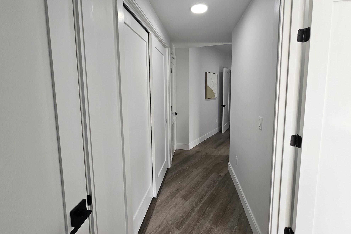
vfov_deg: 80.9
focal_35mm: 14
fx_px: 136
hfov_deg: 104.2
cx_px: 179
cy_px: 104
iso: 64
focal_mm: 2.2
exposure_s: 1/60
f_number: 2.2
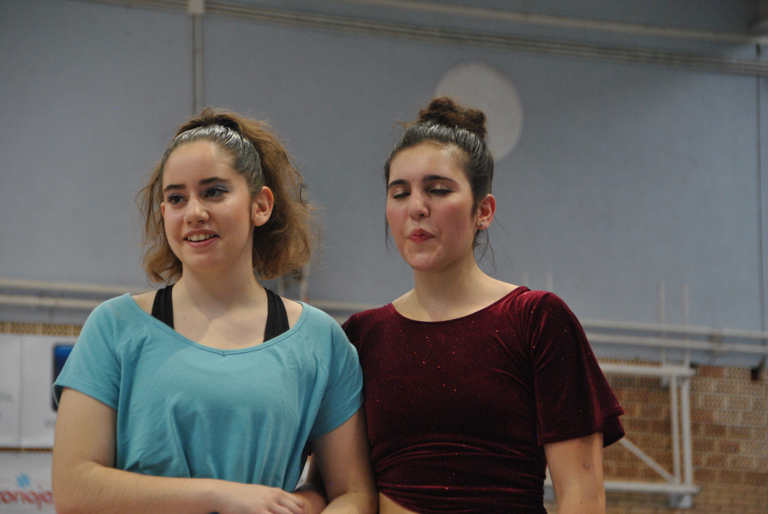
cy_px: 257
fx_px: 3268
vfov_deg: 9.0
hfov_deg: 13.4
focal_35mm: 153
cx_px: 384
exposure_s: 1/80
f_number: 5.6
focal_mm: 102
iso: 800
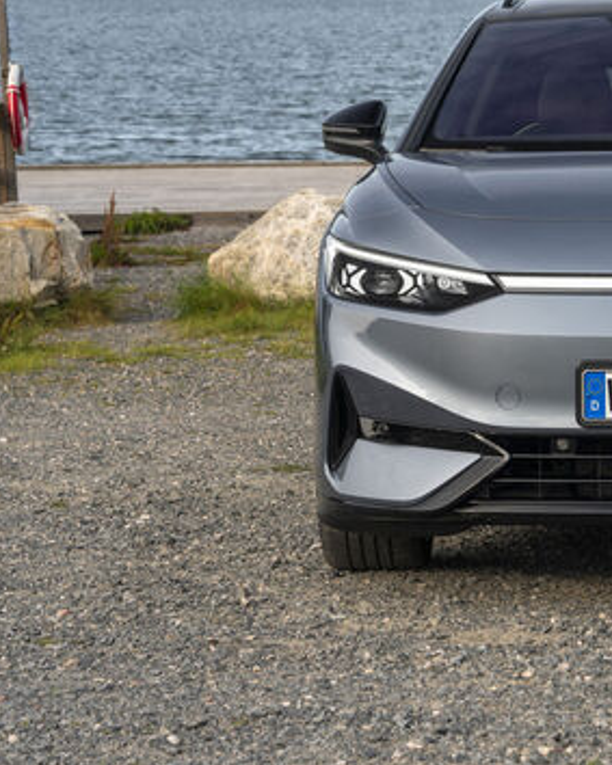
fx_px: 3284
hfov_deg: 10.5
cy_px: 194
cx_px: 699
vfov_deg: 13.3
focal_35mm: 145
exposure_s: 1/50
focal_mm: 66
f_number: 6.3
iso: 50
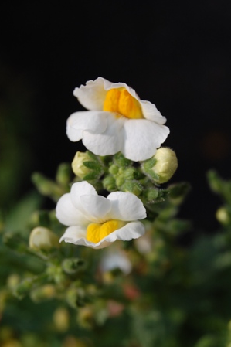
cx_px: 104
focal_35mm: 118
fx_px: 1134
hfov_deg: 11.6
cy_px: 215
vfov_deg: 17.4
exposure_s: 1/640
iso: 200
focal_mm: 55
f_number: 8
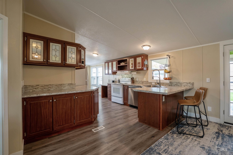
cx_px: 116
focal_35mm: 16
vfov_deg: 74.1
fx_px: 103
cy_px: 78
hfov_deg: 97.1
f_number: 4
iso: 800
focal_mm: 15.9
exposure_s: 1/100
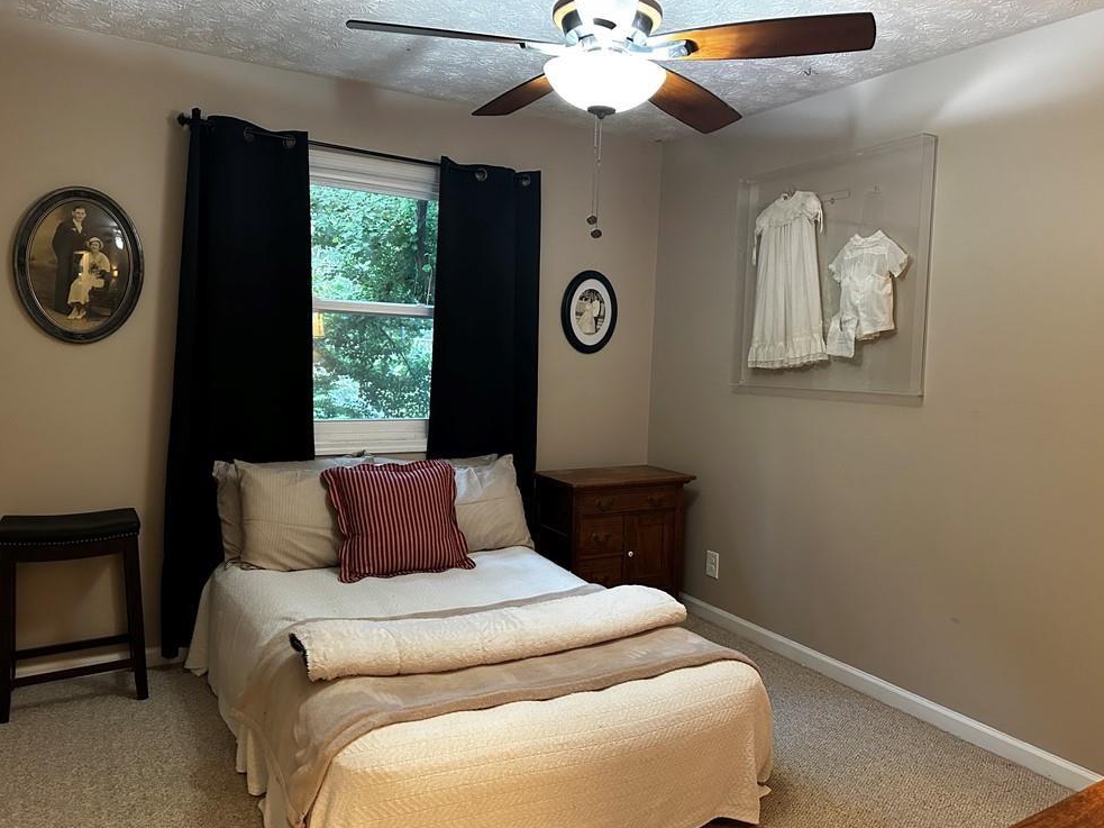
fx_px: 797
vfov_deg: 54.9
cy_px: 416
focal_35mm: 25
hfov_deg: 69.4
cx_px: 540
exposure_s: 1/60
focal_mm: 6.86
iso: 640
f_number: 1.78
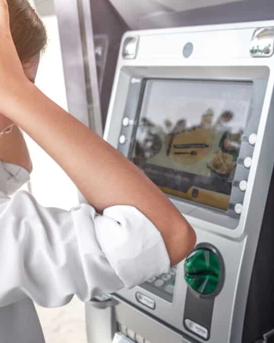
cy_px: 164
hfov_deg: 29.1
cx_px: 147
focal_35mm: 52
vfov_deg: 36.0
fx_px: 527
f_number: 5.6
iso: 250
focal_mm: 35
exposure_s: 1/250
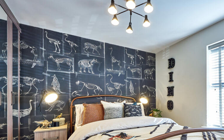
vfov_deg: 61.1
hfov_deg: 87.8
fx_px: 114
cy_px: 96
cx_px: 134
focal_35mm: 19
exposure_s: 1/8
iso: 200
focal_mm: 9
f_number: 8
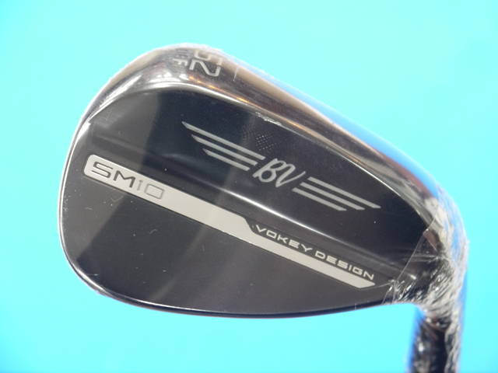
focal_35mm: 84
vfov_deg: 17.6
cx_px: 249
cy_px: 186
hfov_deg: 23.3
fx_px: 1208
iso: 800
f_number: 5.6
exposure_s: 1/40
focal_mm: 42
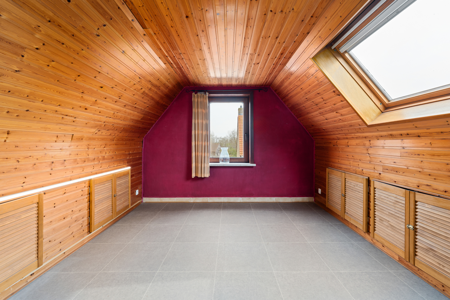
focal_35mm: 16
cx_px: 225
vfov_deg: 73.7
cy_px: 150
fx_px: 200
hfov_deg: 96.7
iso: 200
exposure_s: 1/5
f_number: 11
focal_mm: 16
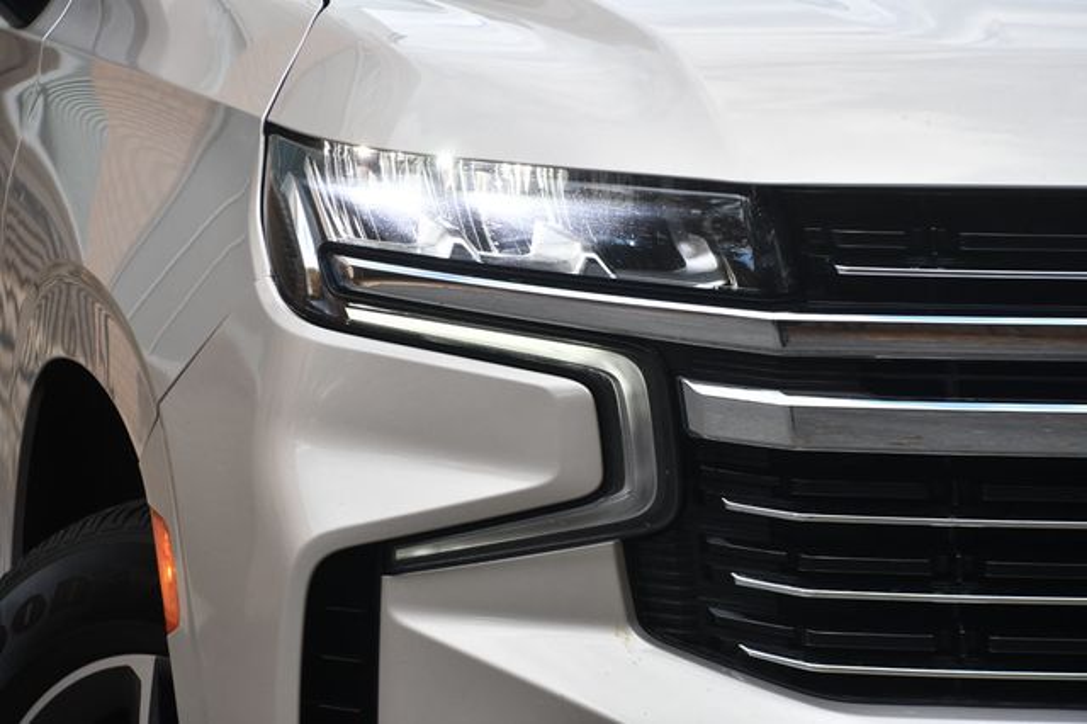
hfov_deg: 14.5
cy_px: 362
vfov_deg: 9.7
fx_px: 4285
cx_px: 544
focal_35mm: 142
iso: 200
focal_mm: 95
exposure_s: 1/250
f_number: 8
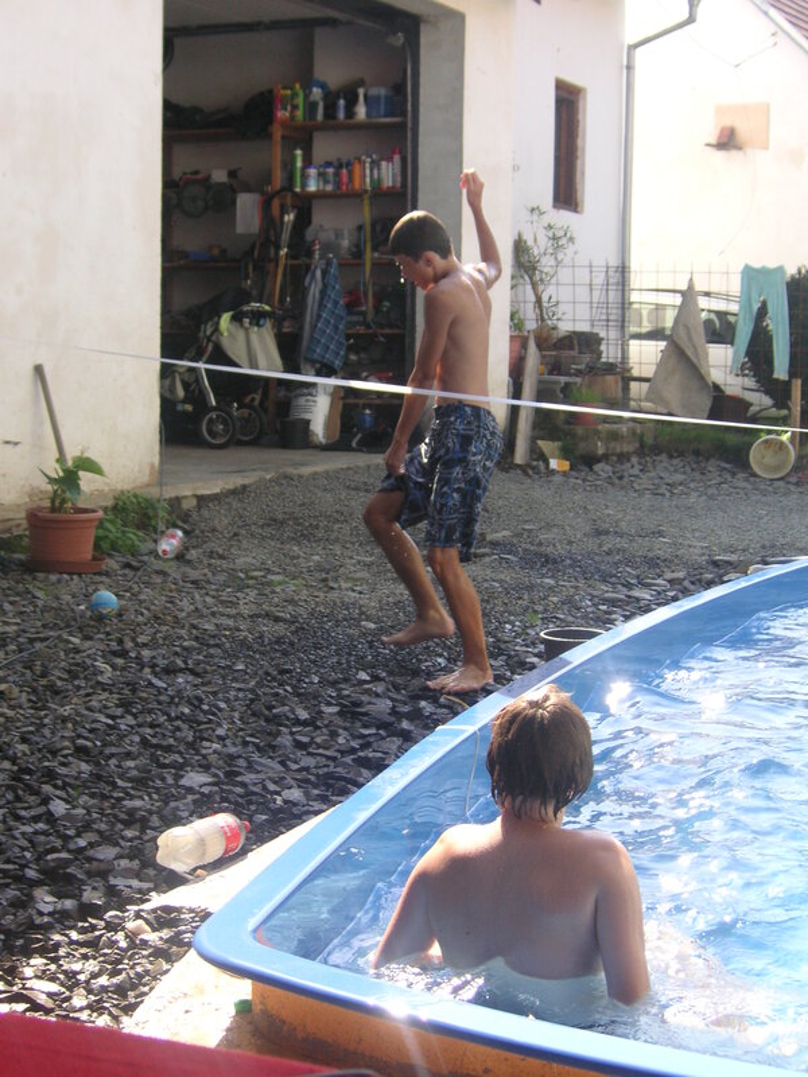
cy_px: 538
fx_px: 1898
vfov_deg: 31.7
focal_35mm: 61
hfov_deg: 24.0
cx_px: 404
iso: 50
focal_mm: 10.2
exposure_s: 1/180
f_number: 3.9
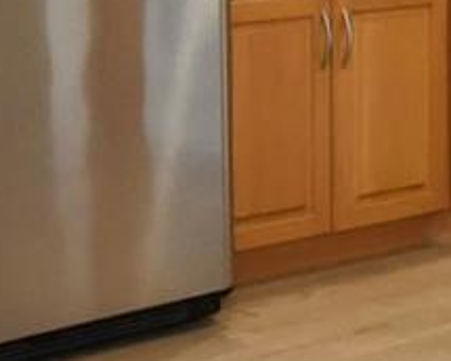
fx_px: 1668
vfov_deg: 11.8
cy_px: -193
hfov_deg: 14.9
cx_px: 522
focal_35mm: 125
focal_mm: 14
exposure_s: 1/80
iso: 1600
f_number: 9
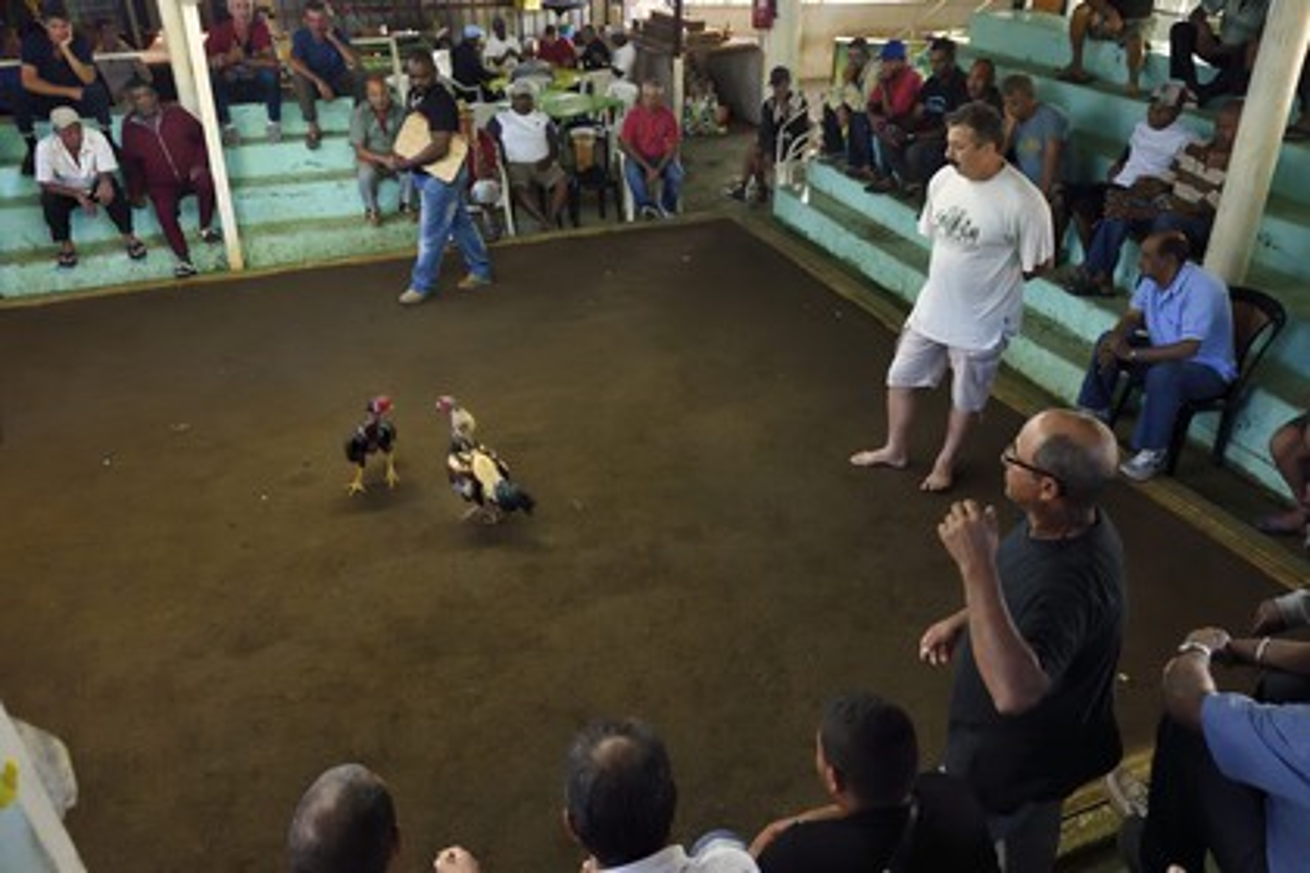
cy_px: 436
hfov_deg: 73.7
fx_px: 873
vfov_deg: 53.1
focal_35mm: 24
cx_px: 655
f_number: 4.5
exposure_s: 1/100
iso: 6400
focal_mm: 24
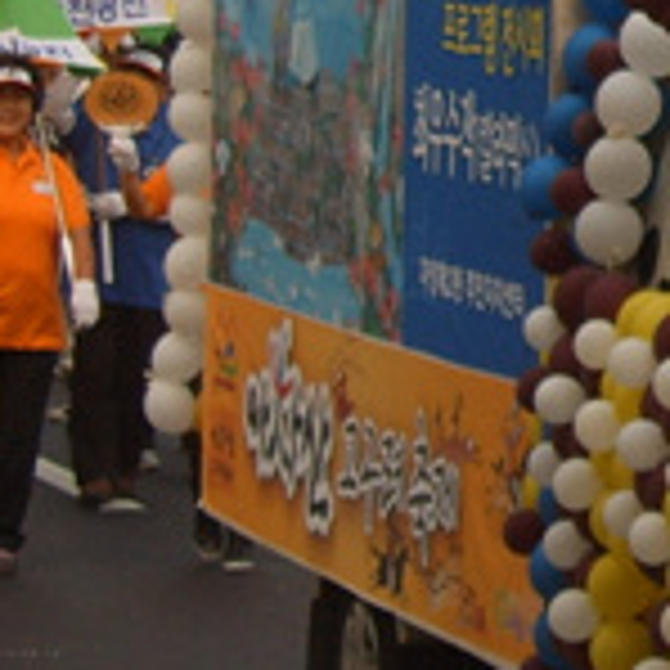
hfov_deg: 7.0
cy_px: 31
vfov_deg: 7.1
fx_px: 5387
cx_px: 1066
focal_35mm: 246
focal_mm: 10.8
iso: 50
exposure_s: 1/250
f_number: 3.7
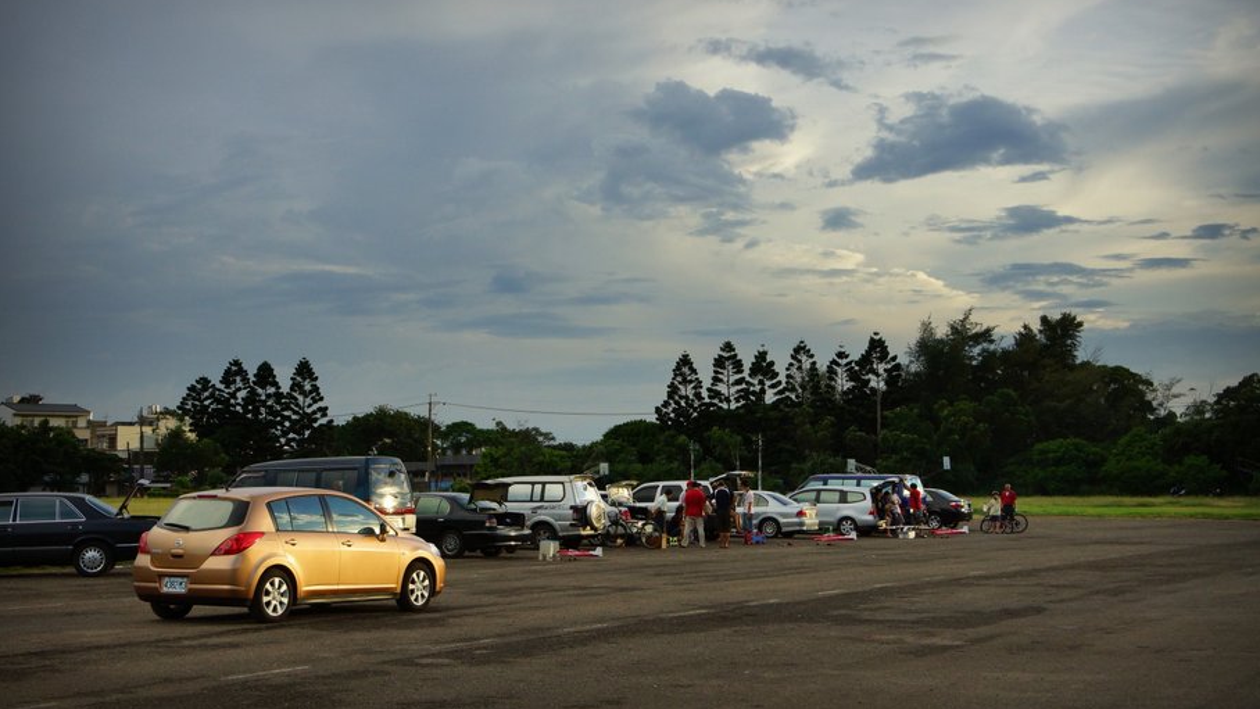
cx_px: 634
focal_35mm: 58
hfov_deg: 36.3
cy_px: 333
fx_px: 1923
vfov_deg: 20.9
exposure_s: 1/320
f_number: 11
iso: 400
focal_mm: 35
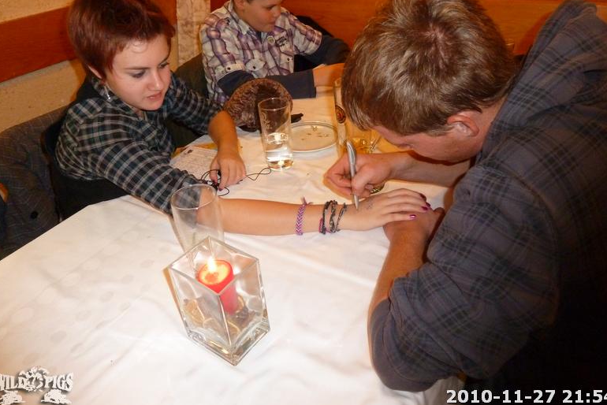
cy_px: 173
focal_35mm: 27
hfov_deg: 67.4
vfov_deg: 47.8
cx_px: 306
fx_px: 455
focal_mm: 4.1
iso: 400
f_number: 3.3
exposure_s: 1/30
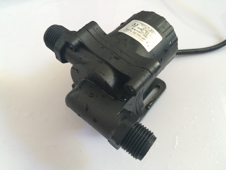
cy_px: 85
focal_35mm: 29
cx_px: 113
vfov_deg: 48.2
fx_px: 189
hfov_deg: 61.7
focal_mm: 4.15
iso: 160
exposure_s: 1/33
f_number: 2.2
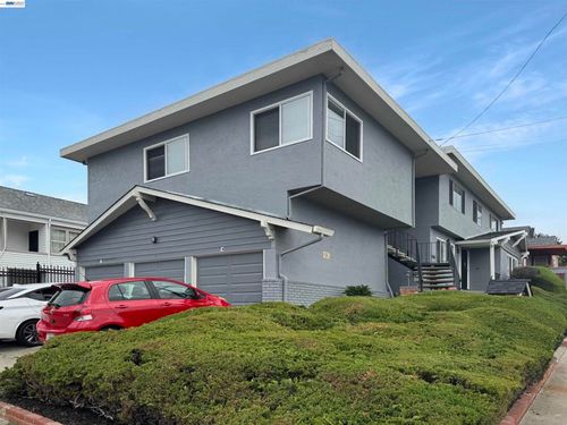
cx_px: 284
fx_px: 393
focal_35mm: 24
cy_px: 212
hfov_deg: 71.6
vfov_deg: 56.8
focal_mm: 6.76
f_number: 1.78
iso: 80
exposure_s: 1/4608
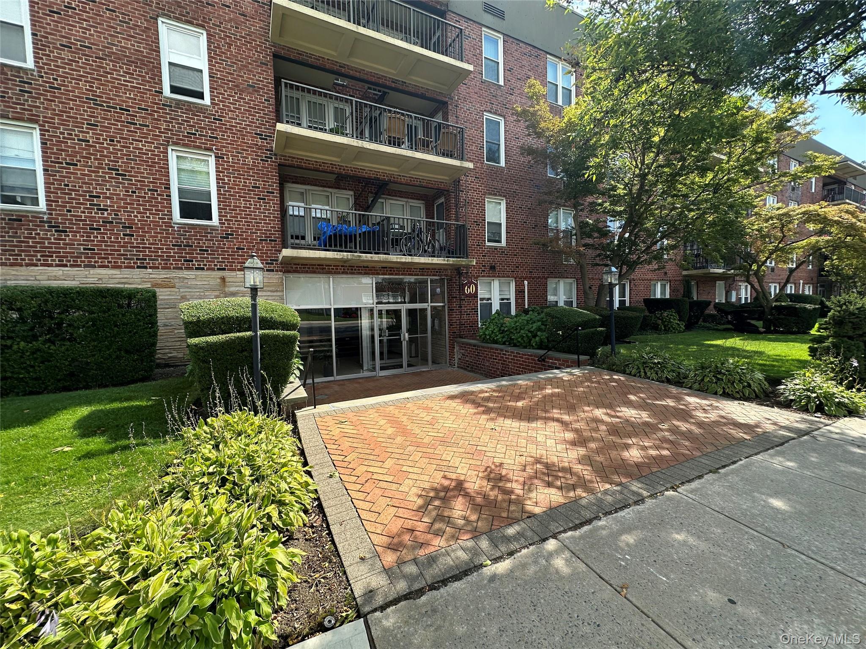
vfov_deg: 85.7
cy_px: 324
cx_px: 433
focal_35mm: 14
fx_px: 350
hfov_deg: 102.1
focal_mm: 2.22
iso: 40
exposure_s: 1/711
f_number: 2.2
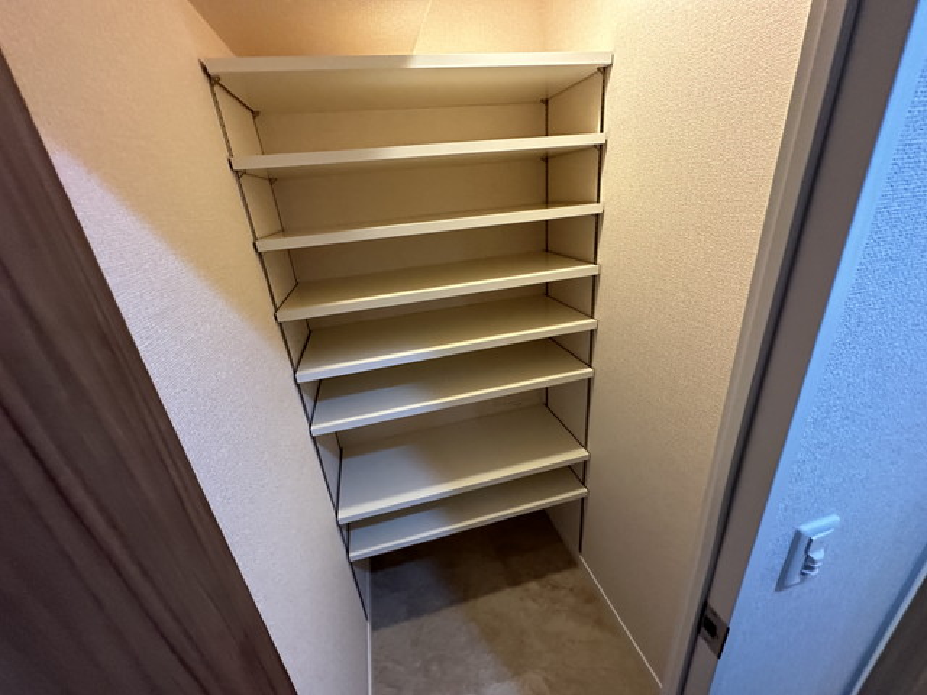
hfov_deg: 102.1
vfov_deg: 85.7
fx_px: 375
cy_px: 348
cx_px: 464
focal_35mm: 14
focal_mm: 2.22
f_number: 2.2
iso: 640
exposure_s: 1/60
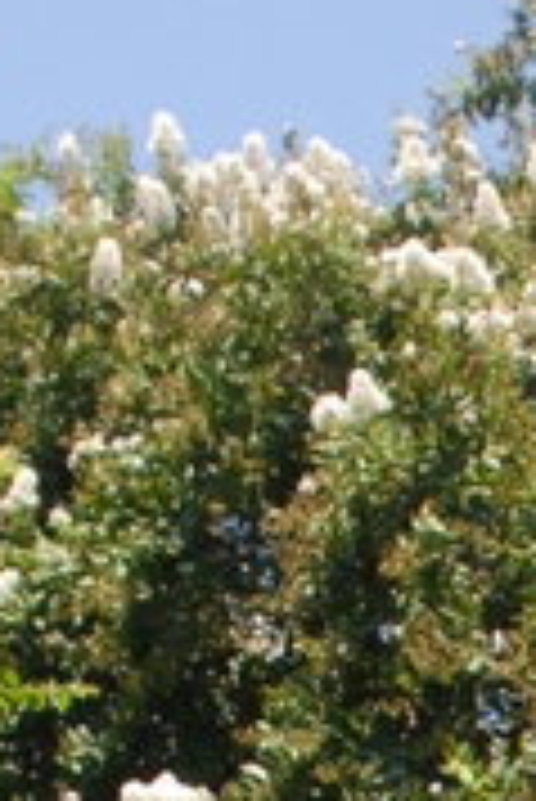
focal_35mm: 242
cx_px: 1205
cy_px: 1863
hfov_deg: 5.5
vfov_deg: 7.9
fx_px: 5394
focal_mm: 28
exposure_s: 1/250
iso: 400
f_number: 8
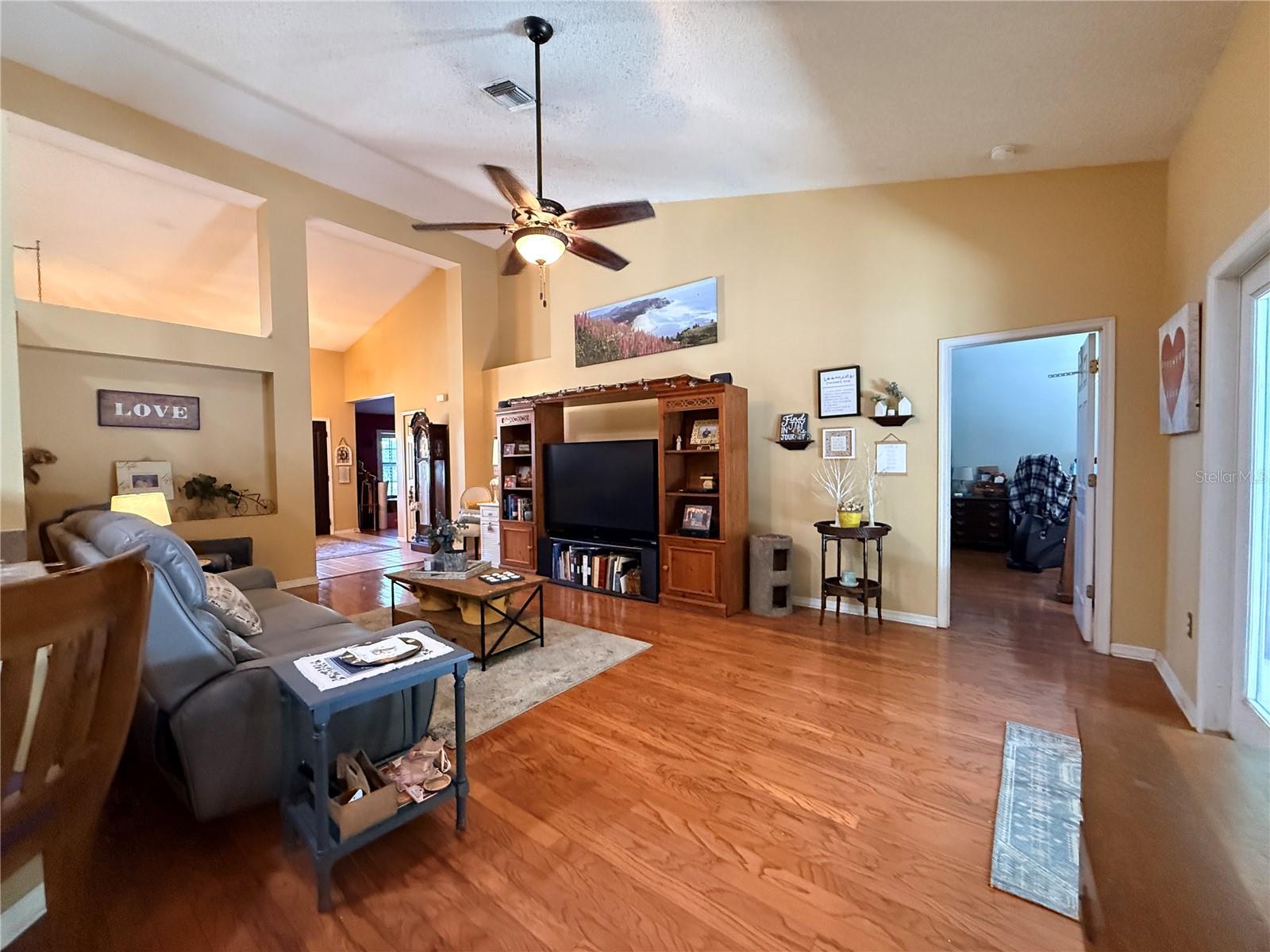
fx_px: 514
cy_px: 476
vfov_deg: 85.7
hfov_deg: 102.1
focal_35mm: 14
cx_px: 635
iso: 800
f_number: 2.2
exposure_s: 1/60
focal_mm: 2.22
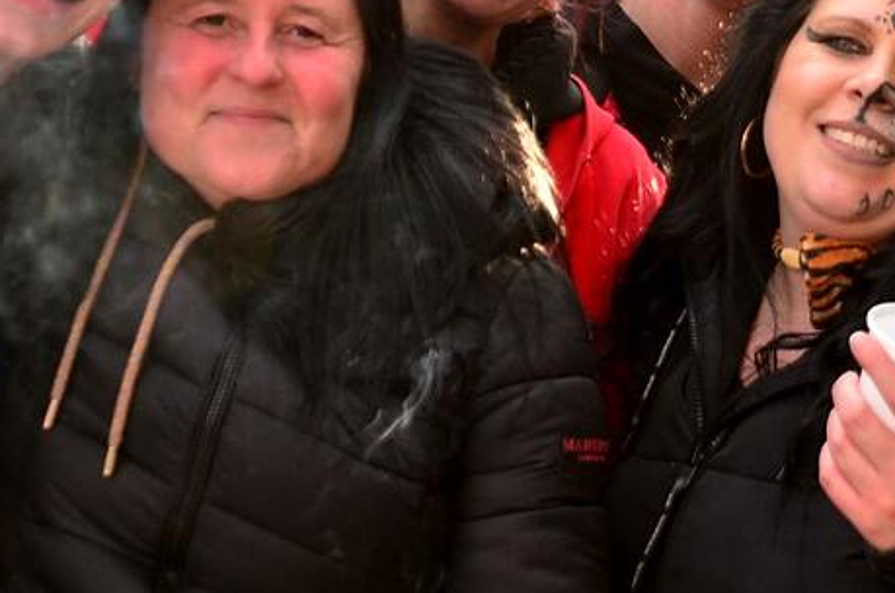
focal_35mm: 113
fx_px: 2803
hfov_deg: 18.1
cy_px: 21
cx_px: 558
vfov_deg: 12.0
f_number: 5.6
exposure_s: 1/250
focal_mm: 32
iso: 400
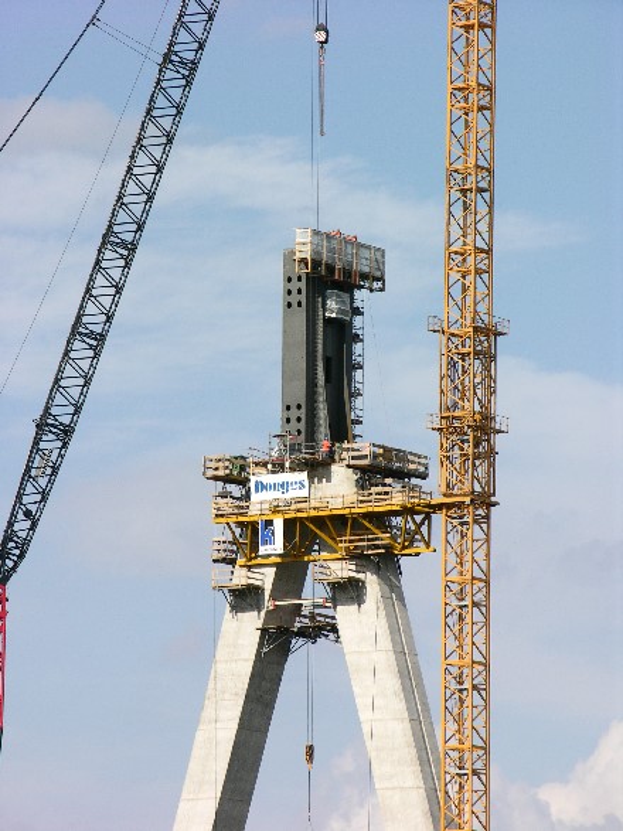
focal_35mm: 280
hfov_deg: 5.3
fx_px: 6721
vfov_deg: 7.1
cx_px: 312
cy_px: 416
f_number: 7.4
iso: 50
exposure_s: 1/191
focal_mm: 71.2
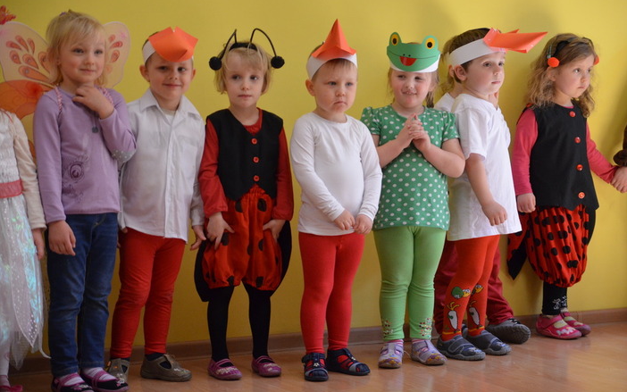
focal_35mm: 108
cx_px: 316
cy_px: 192
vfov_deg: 12.1
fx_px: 1846
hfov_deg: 19.3
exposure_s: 1/250
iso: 1600
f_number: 4
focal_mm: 70
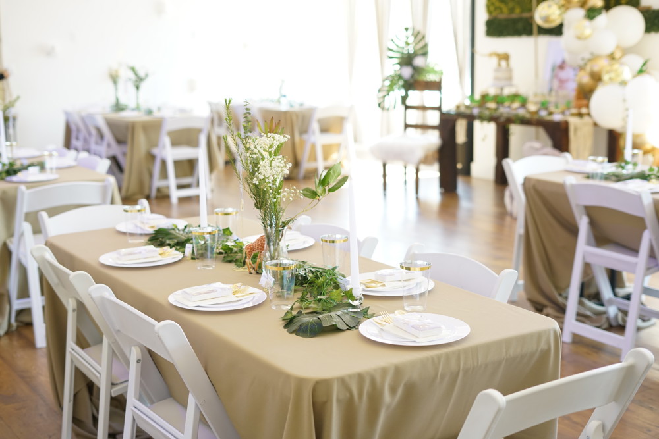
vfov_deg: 27.0
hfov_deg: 39.6
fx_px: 915
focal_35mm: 50
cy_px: 220
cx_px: 330
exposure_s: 1/30
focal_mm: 50
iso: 1250
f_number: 2.8
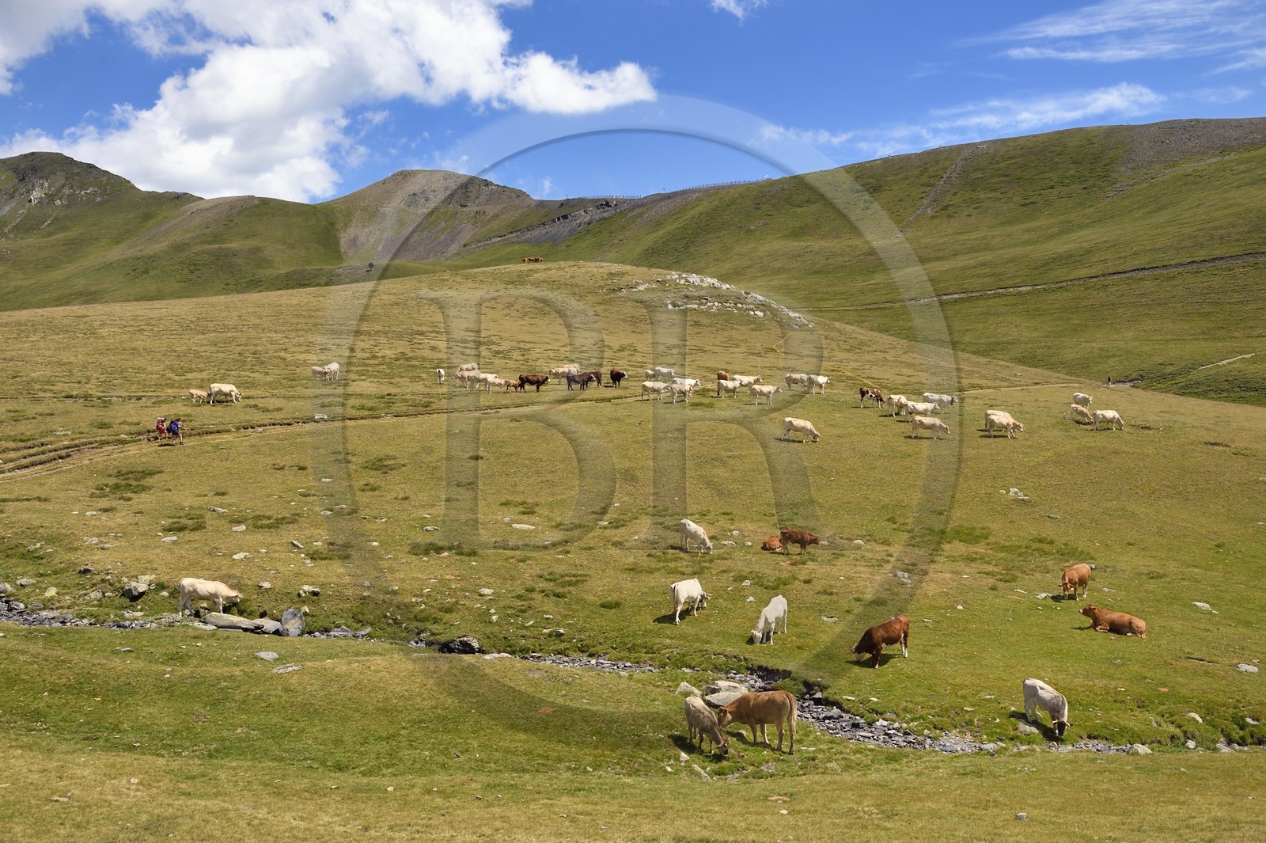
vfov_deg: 38.8
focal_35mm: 34
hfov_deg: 55.8
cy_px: 422
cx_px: 633
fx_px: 1195
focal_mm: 34
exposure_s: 1/400
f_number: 10
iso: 200
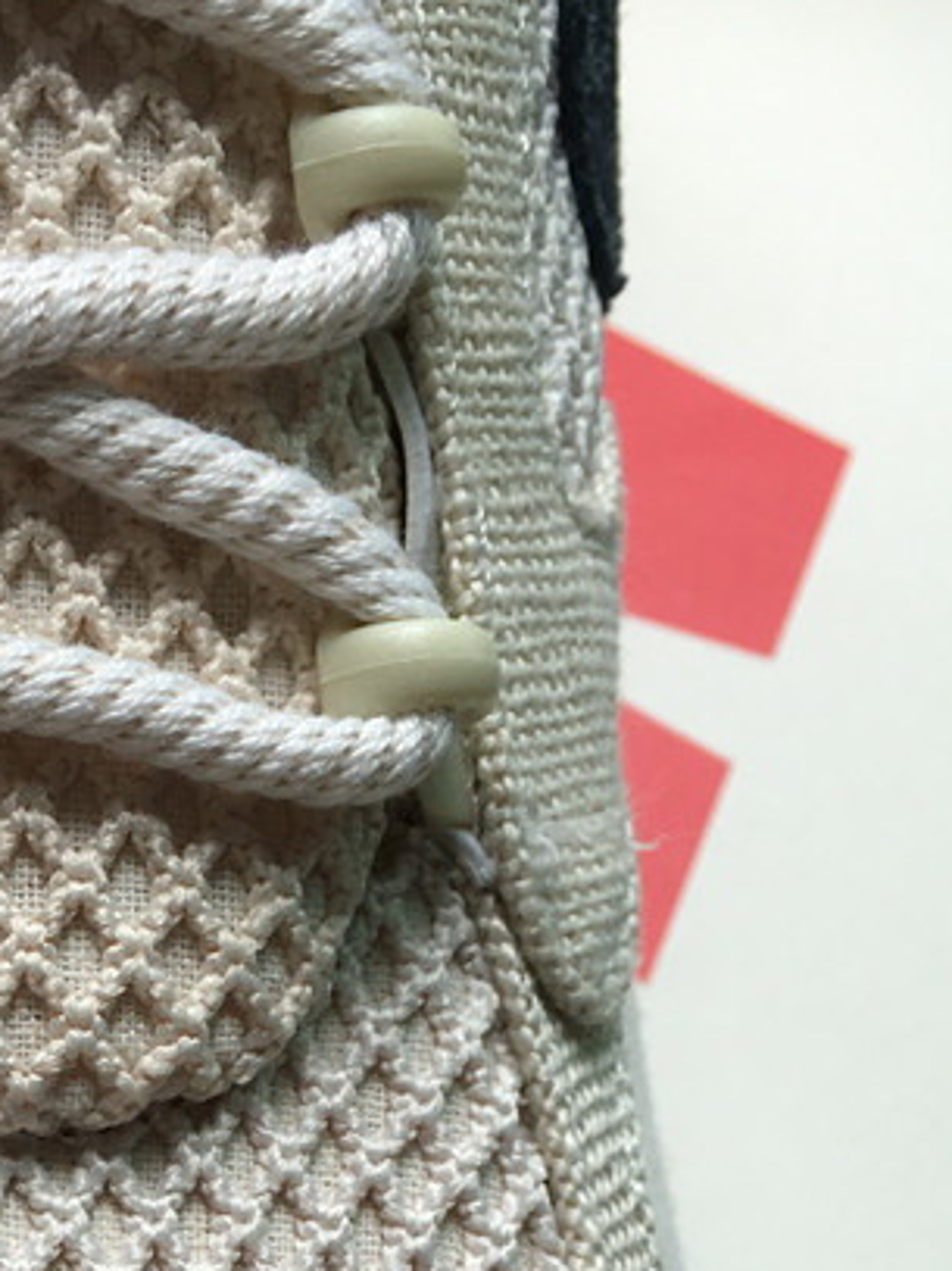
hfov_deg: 18.8
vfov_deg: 23.7
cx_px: -19
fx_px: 2788
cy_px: 1477
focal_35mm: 76
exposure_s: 1/472
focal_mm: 4.15
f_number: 2.2
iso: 25
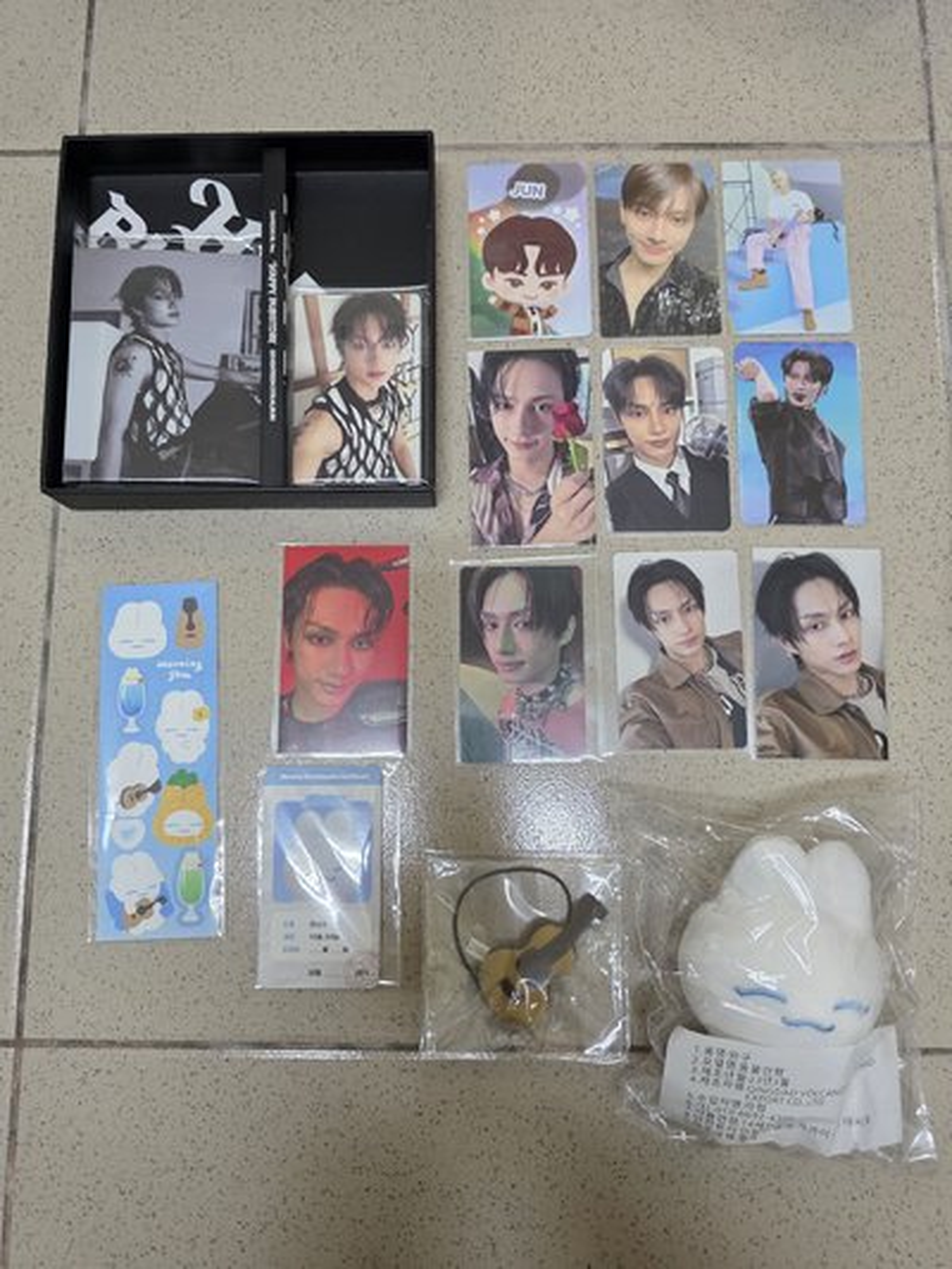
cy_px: 634
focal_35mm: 23
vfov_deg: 73.9
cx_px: 476
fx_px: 843
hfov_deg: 58.9
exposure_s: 1/120
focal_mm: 6.3
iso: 500
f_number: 1.7
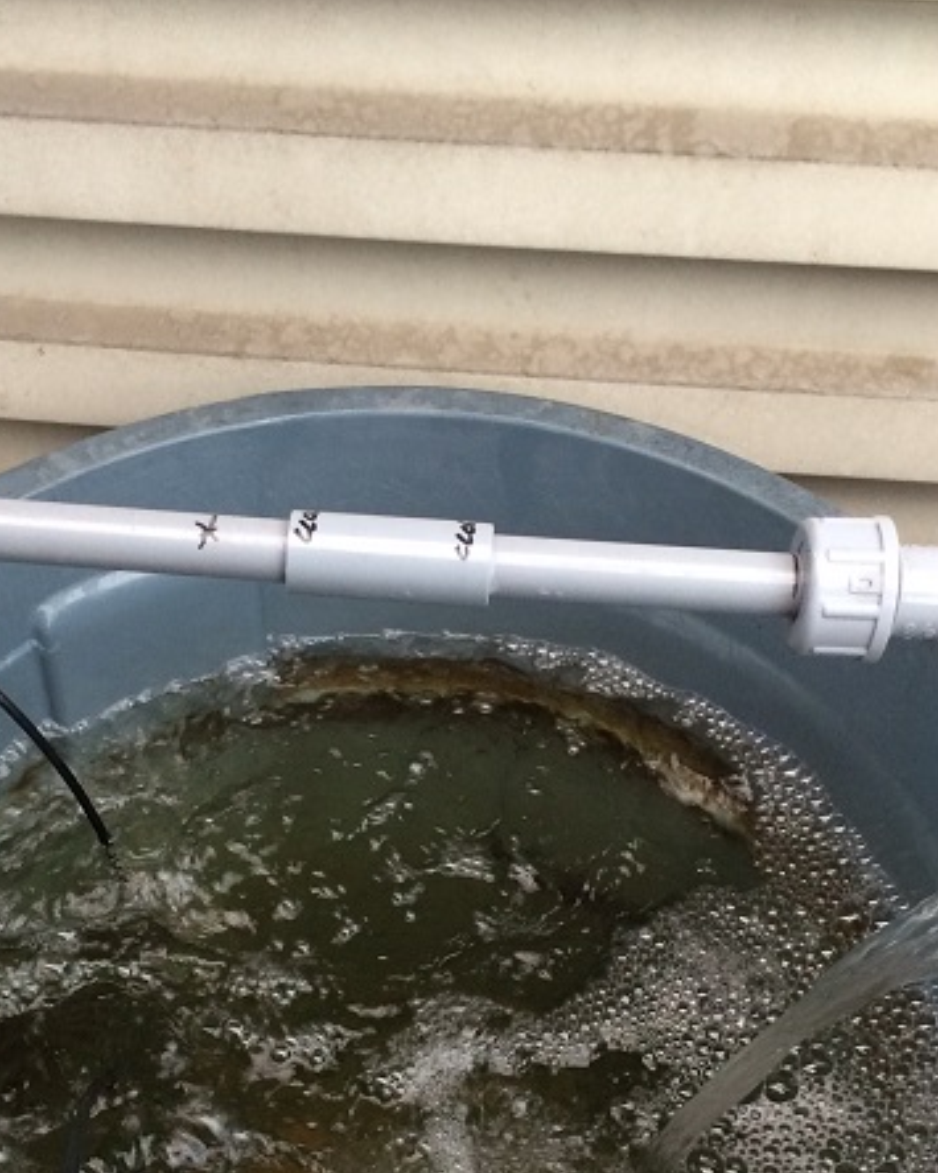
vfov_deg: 40.3
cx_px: 370
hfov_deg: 33.3
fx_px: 1562
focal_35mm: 45
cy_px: 840
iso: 160
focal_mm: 4.15
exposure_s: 1/30
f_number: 2.2
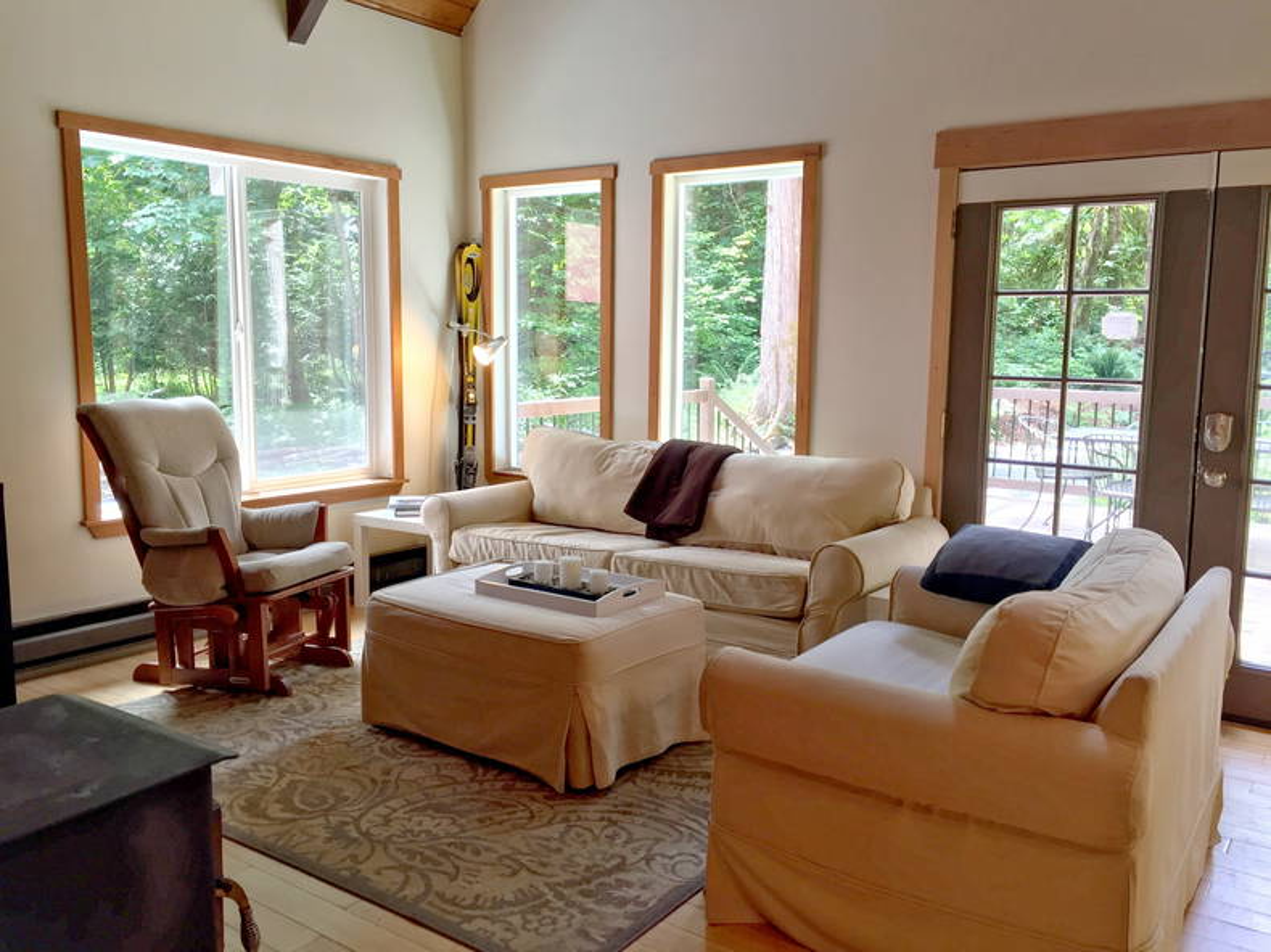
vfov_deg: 48.2
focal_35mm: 29
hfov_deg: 61.7
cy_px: 476
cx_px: 636
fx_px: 1064
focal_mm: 4.15
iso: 40
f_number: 2.2
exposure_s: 1/60
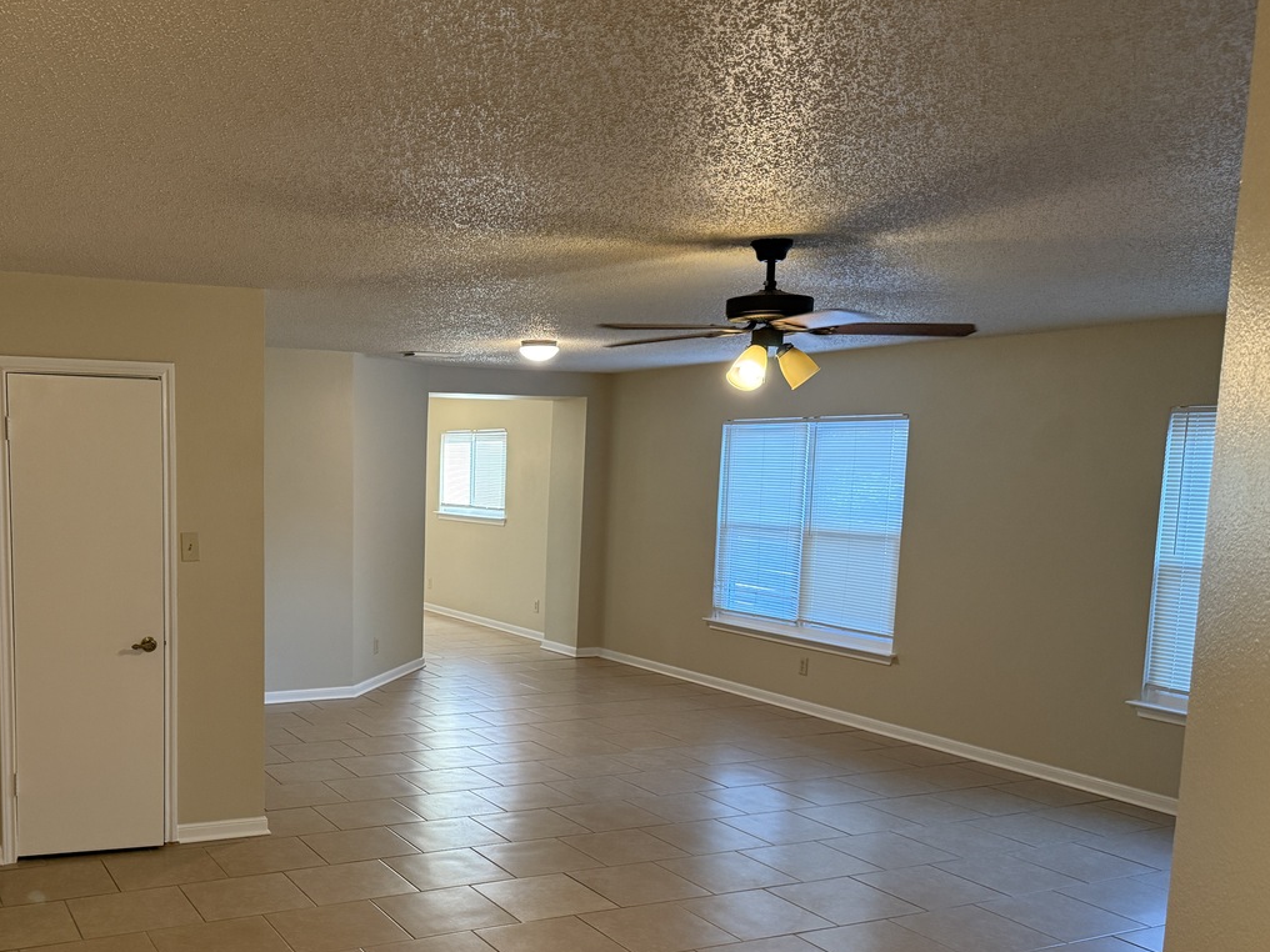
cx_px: 400
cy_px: 642
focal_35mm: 34
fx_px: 1247
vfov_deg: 41.2
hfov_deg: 52.7
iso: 400
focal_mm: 6.76
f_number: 1.78
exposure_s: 1/120
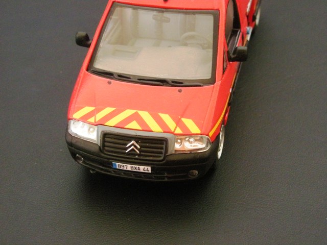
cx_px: 164
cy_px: 122
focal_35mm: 94
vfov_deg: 15.7
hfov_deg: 20.9
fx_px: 888
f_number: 4.4
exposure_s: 1/11.8
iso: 400
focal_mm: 15.3
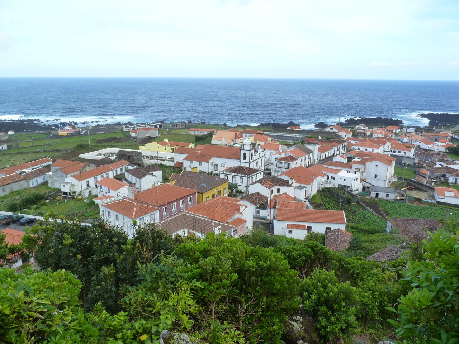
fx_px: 358
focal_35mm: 27
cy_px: 172
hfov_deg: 65.3
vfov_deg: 51.4
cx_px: 230
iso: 125
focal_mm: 4.8
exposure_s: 1/250
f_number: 4.5
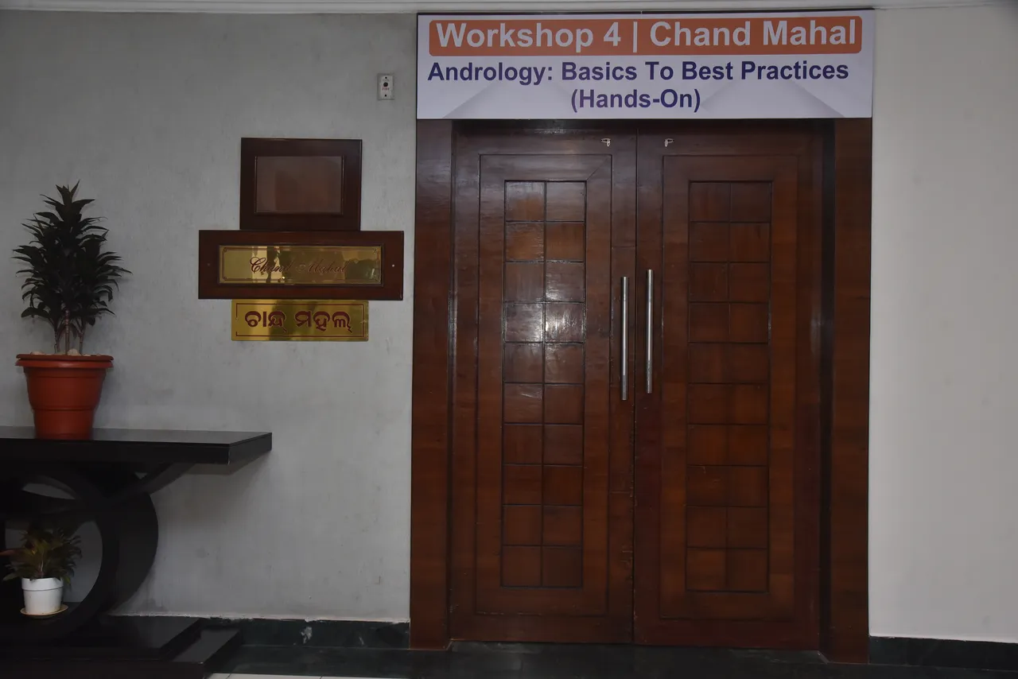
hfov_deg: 58.7
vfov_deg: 41.1
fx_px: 905
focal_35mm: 32
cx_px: 509
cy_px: 340
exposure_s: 1/125
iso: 1250
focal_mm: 32
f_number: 6.3
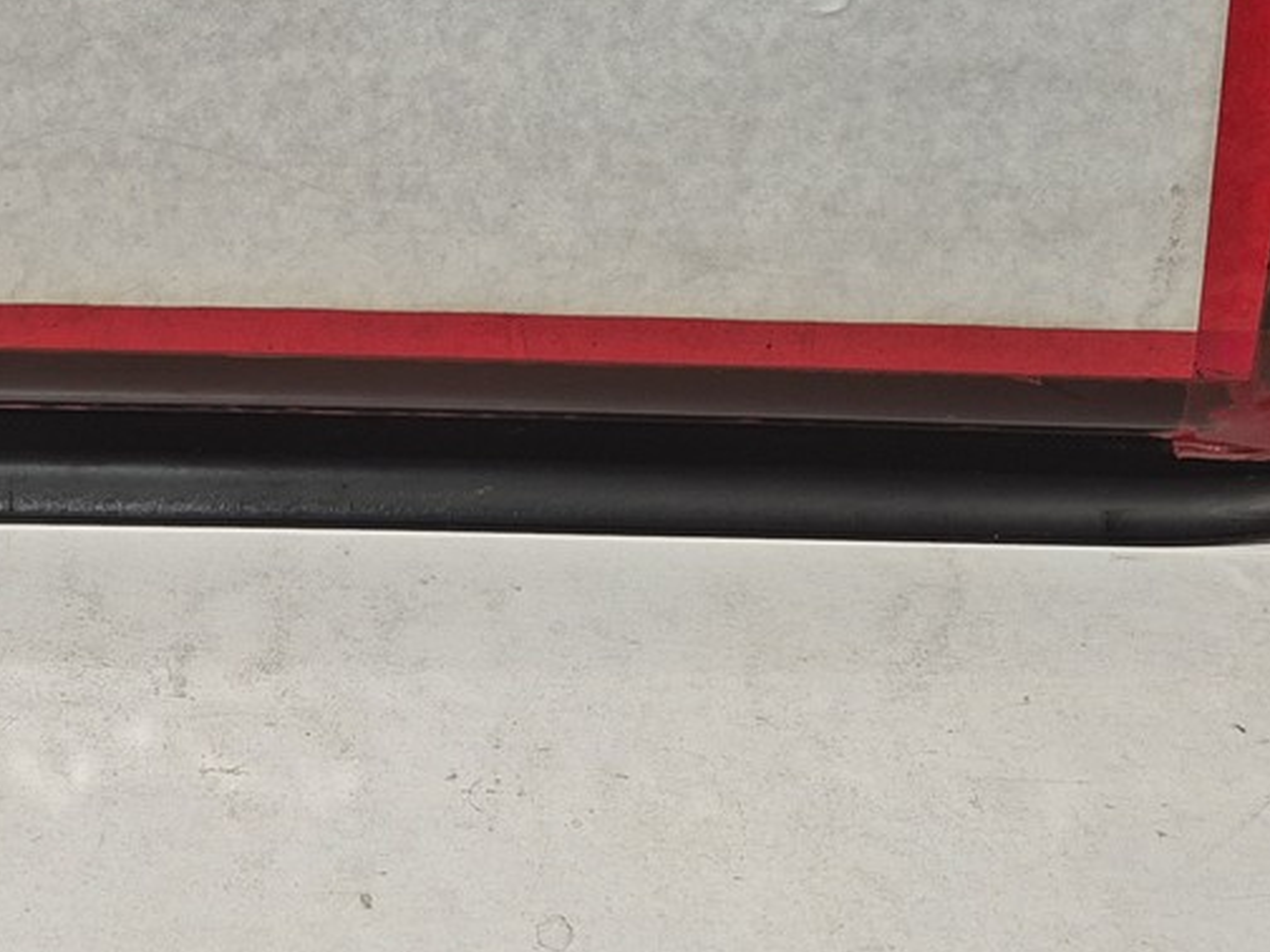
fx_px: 2678
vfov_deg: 18.1
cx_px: 222
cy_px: -456
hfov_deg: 26.1
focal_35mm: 73
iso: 160
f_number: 1.8
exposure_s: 1/100
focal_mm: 5.4
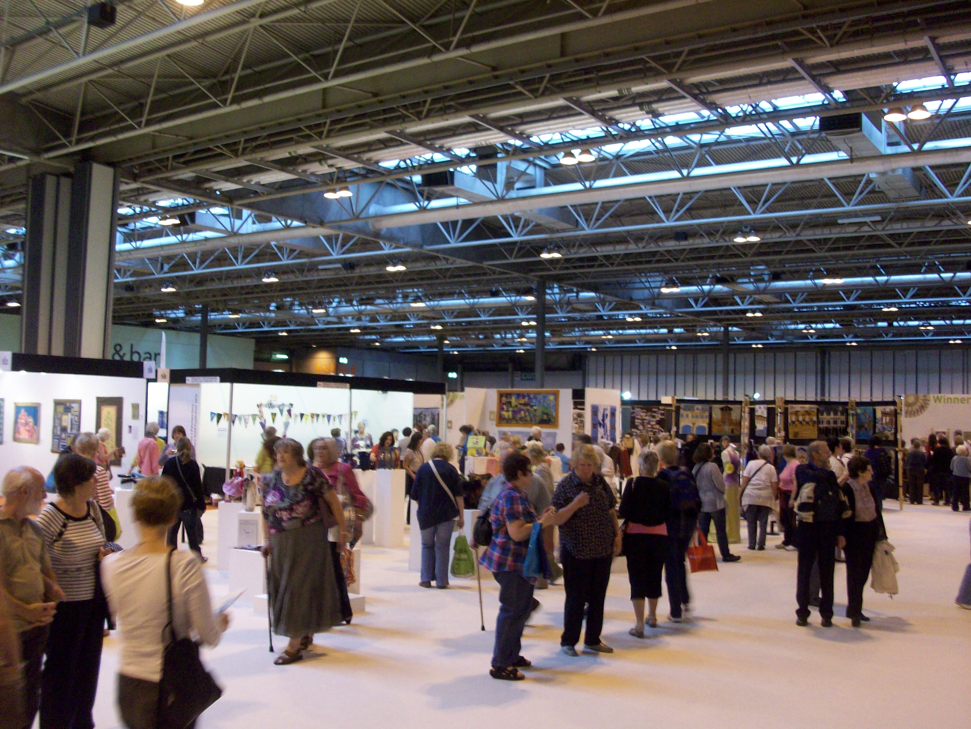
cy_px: 364
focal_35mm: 34
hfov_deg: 54.0
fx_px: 954
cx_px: 486
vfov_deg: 41.8
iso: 160
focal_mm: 5.7
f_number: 2.8
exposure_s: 1/18.1
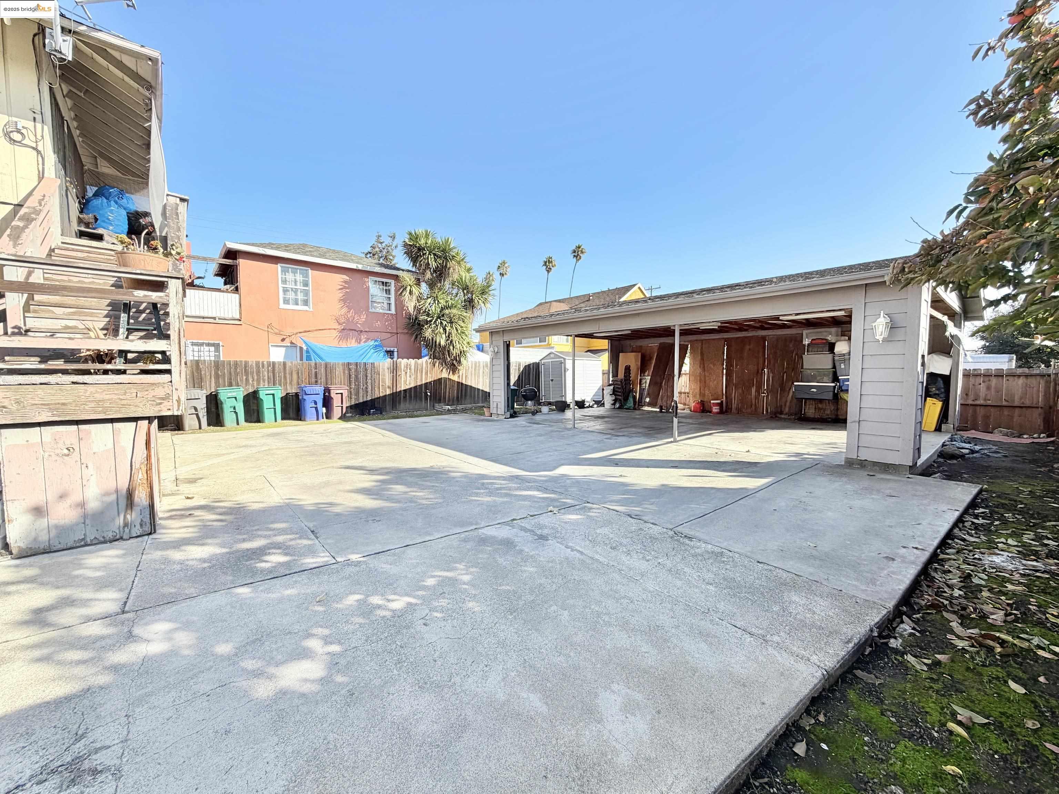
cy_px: 397
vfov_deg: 85.7
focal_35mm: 14
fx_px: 428
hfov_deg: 102.1
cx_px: 530
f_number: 2.2
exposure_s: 1/770
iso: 32
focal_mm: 2.22
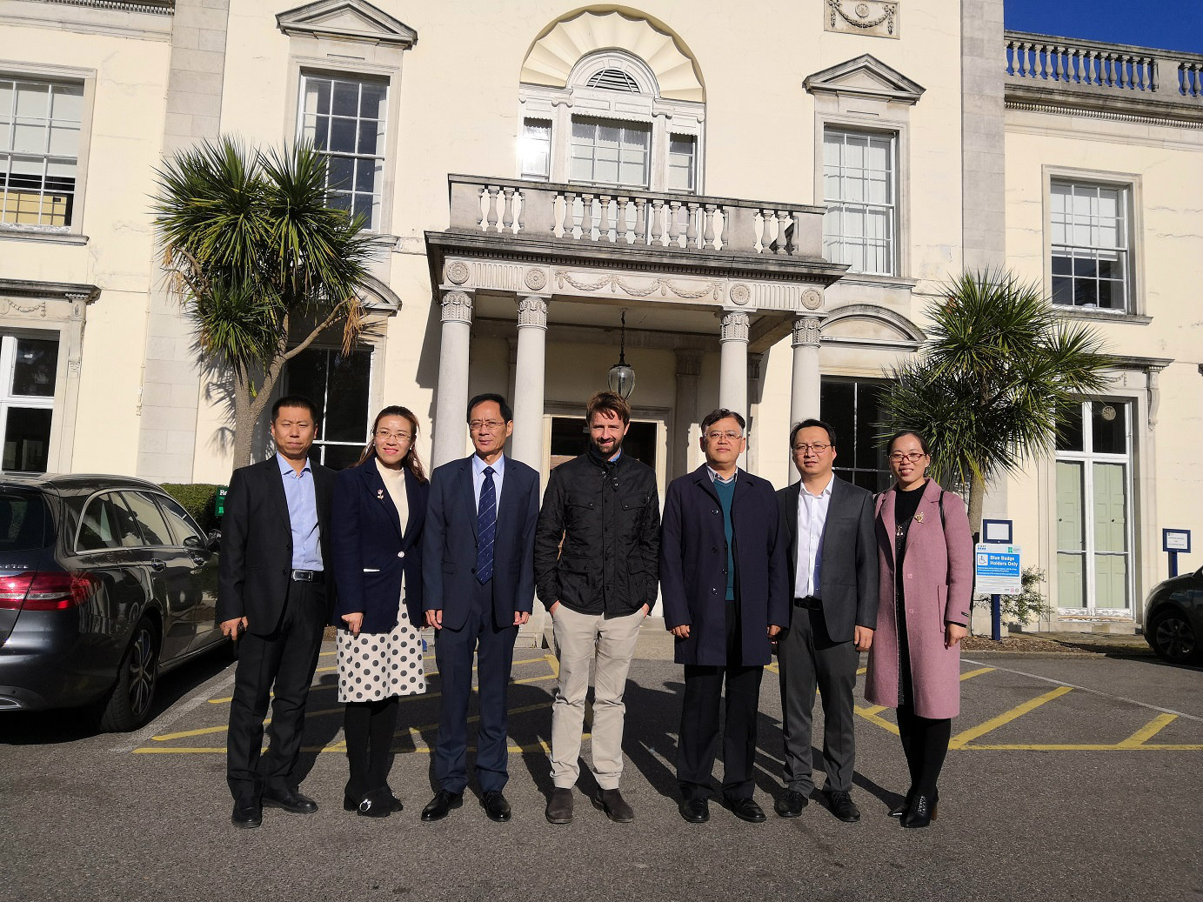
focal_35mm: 27
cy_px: 451
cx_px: 602
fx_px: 938
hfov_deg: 65.3
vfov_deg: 51.3
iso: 50
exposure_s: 1/2469
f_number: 1.8
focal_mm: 3.95
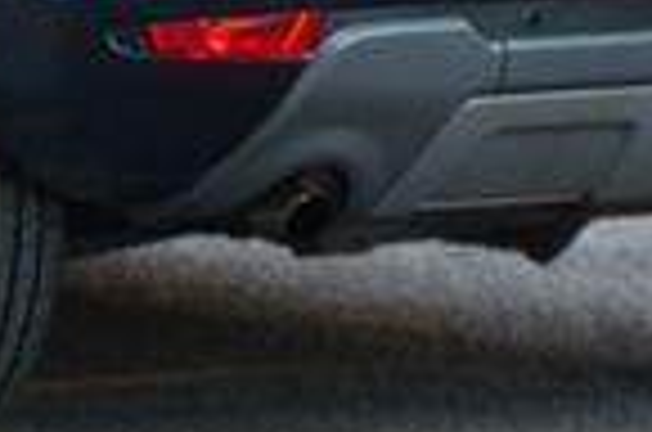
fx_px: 8403
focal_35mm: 465
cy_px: -418
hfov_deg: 4.4
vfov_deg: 2.9
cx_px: -58
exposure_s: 1/200
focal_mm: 70
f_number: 4.5
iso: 800
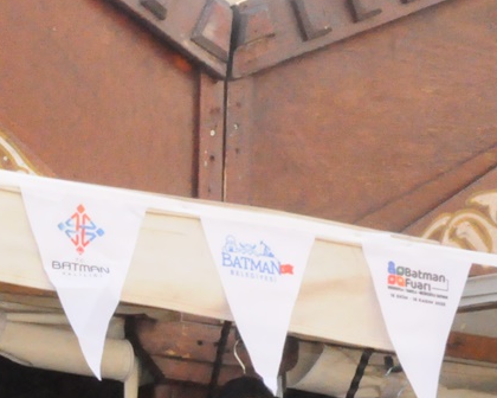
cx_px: -303
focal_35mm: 452
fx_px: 6649
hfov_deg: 4.3
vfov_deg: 3.4
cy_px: 573
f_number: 36
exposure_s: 1/200
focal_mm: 90
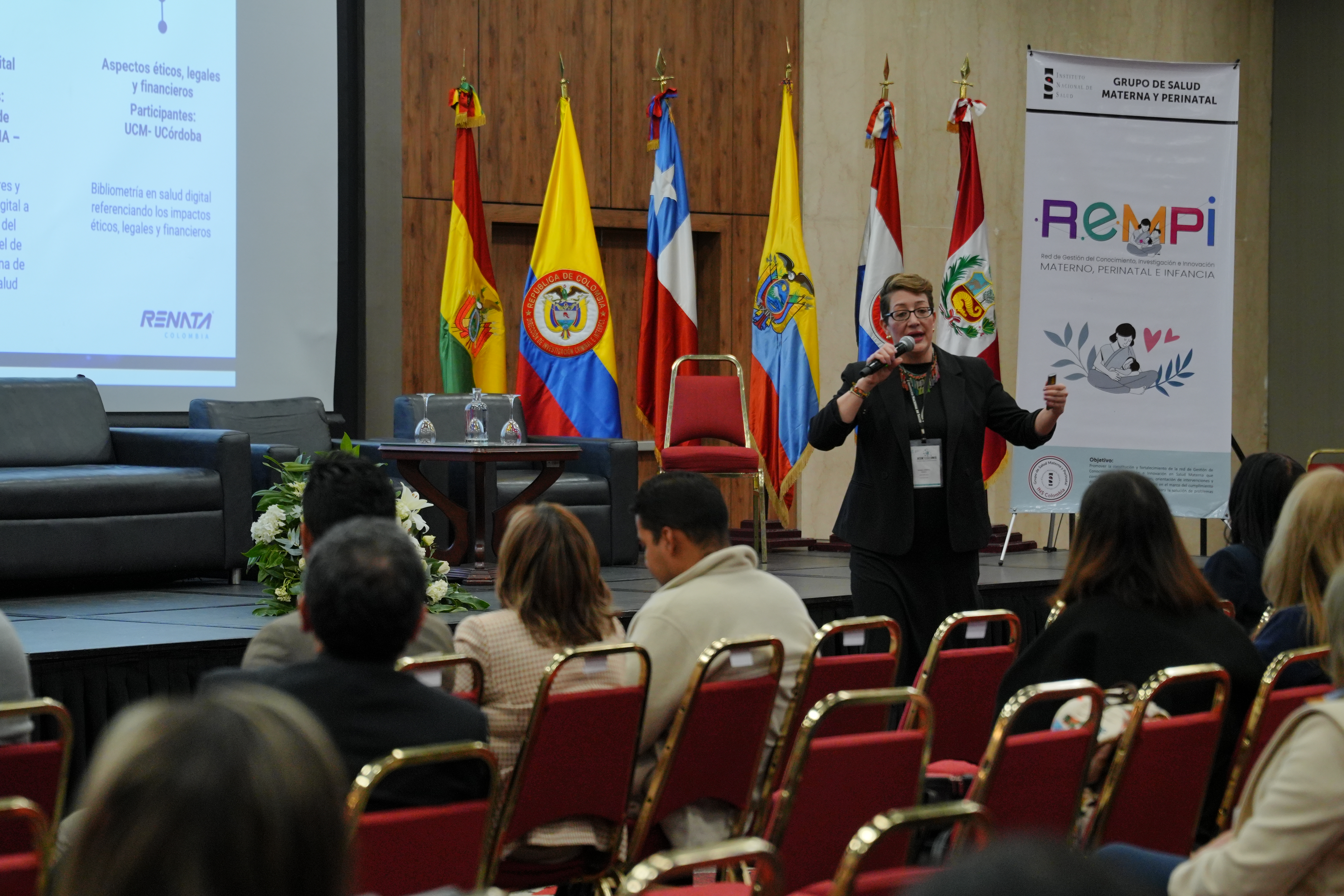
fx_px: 3920
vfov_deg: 13.0
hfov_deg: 19.5
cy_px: 448
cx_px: 672
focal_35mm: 105
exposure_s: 1/60
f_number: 2.8
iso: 800
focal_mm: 70
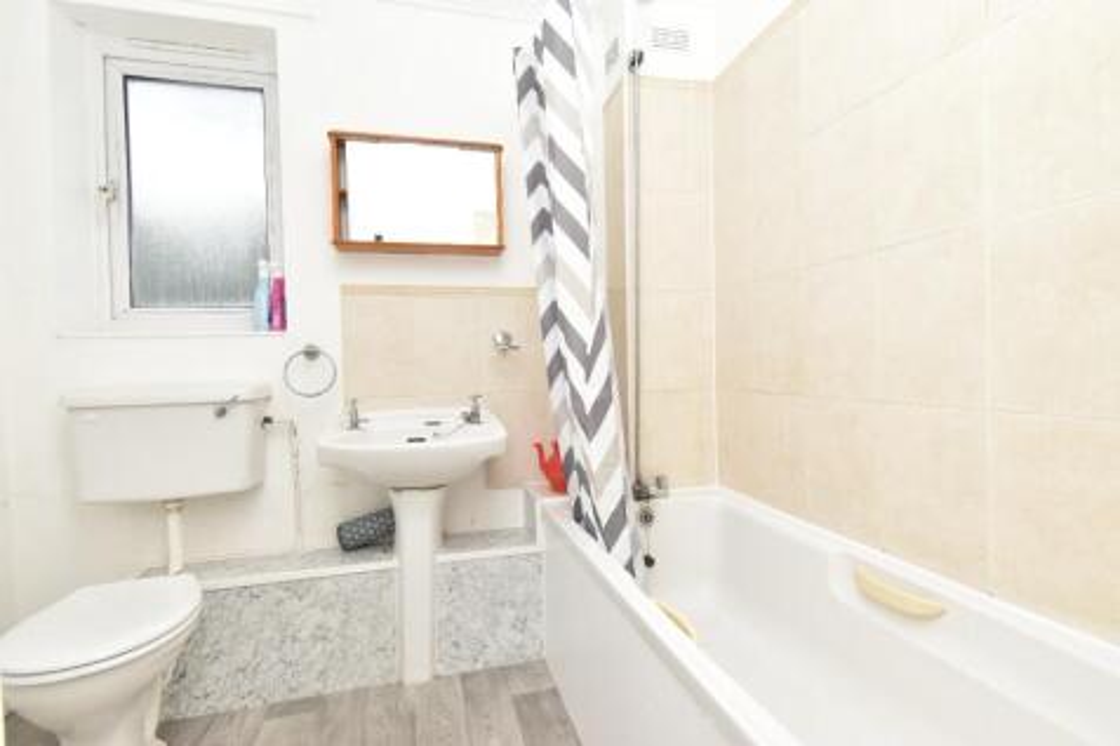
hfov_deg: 95.0
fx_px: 513
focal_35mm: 16
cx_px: 560
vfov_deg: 72.0
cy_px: 373
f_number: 10
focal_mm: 11
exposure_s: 1/200
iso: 500
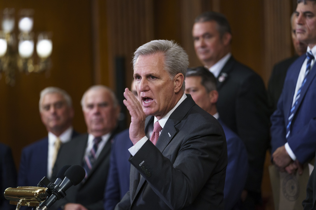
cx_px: 158
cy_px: 105
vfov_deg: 9.0
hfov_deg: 13.5
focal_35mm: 152
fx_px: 1334
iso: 3200
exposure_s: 1/500
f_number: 2.8
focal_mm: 152
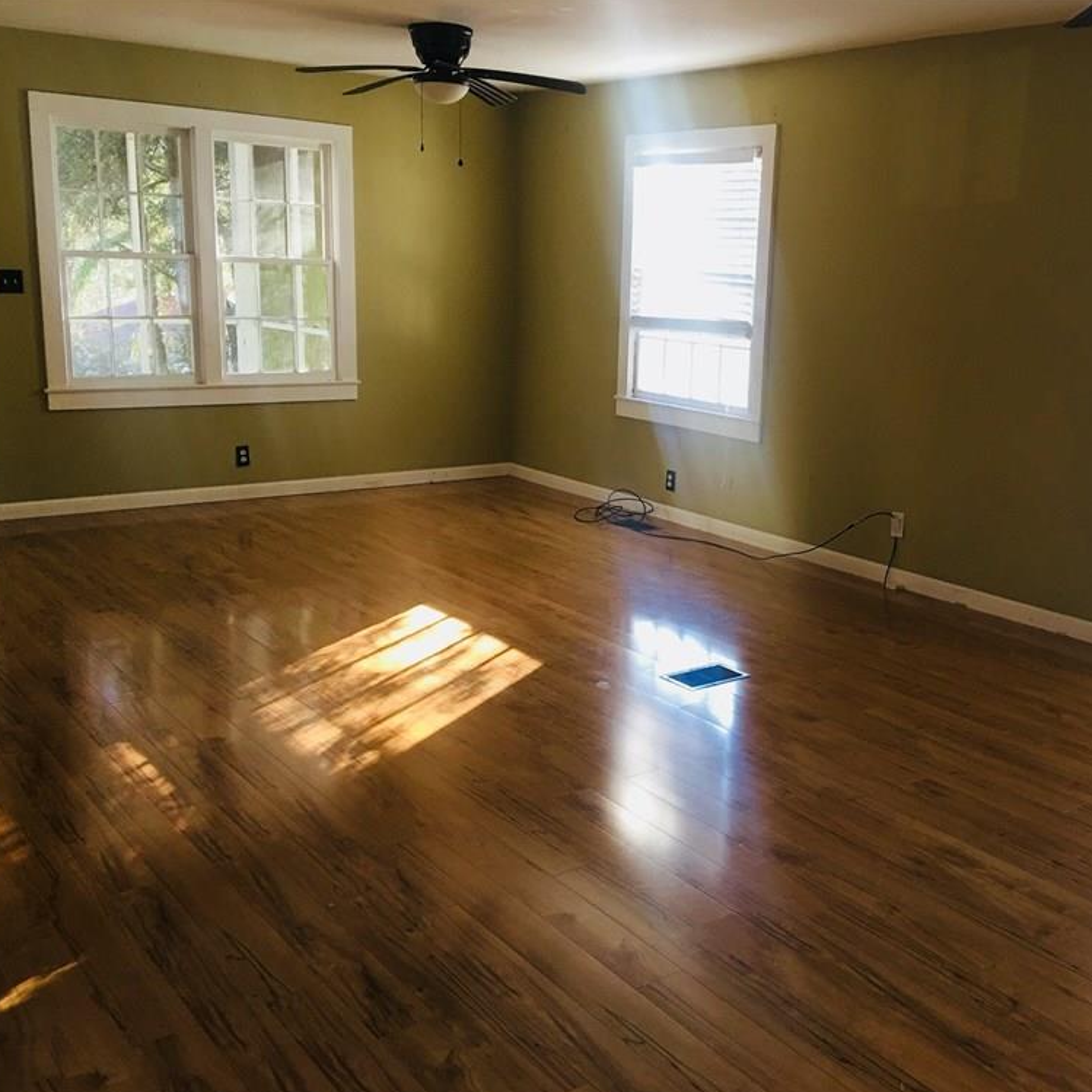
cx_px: 633
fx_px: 1249
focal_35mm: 35
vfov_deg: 47.2
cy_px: 553
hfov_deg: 47.0
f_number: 2.2
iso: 40
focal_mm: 4.15
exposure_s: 1/15
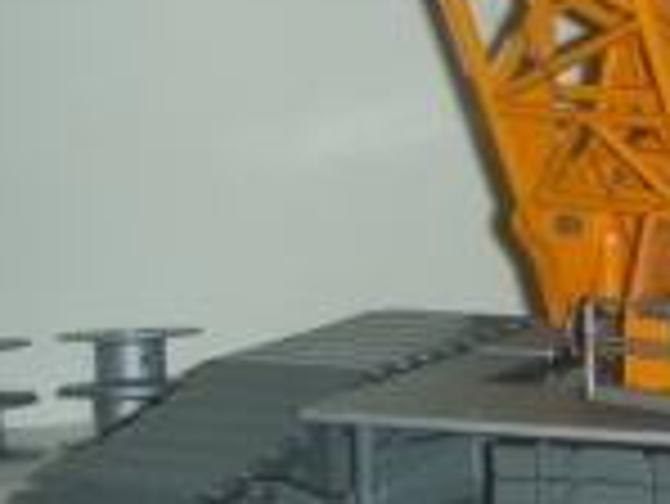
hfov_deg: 10.6
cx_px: 1003
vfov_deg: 8.3
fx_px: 3487
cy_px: 292
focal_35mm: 180
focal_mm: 10.2
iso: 100
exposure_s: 1/45
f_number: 3.9
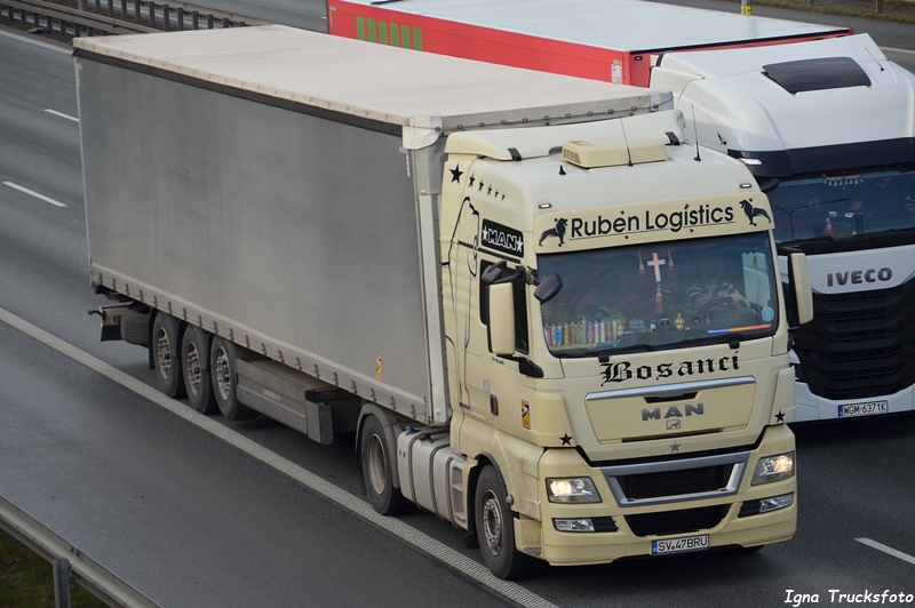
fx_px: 4000
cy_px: 304
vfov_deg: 8.7
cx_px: 458
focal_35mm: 158
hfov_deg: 13.1
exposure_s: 1/800
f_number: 5.6
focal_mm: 105
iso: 250
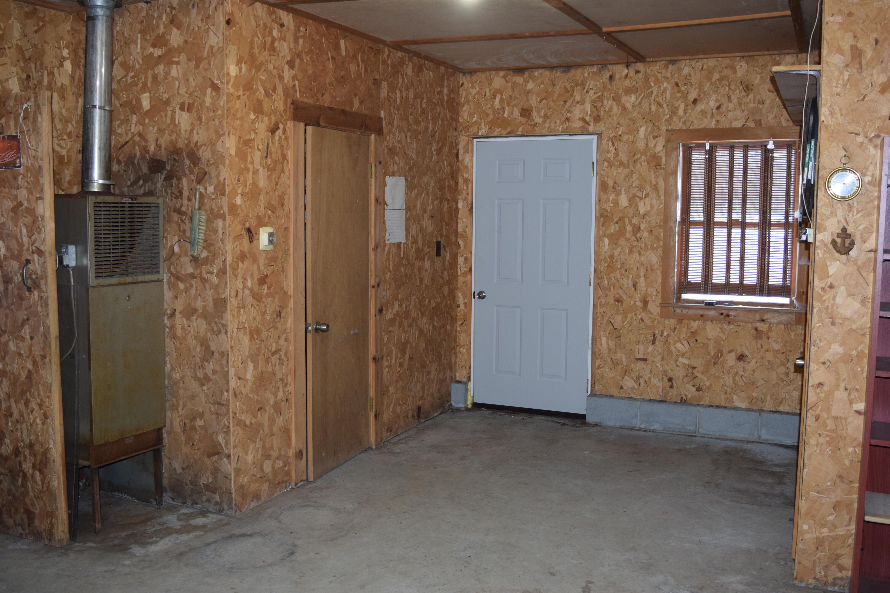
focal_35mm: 34
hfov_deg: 55.1
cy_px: 296
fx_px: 853
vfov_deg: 38.4
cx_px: 445
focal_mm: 23
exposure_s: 1/100
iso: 800
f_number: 5
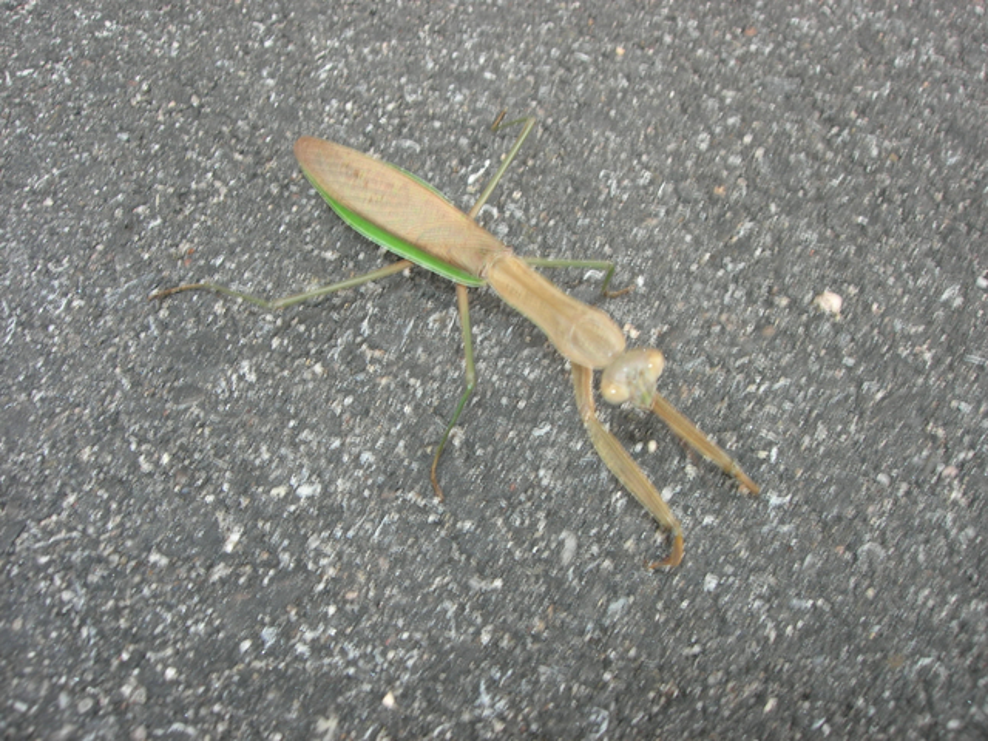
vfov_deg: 37.7
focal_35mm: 38
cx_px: 494
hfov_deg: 49.0
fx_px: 1085
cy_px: 370
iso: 64
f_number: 4.8
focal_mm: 7.8
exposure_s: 1/30
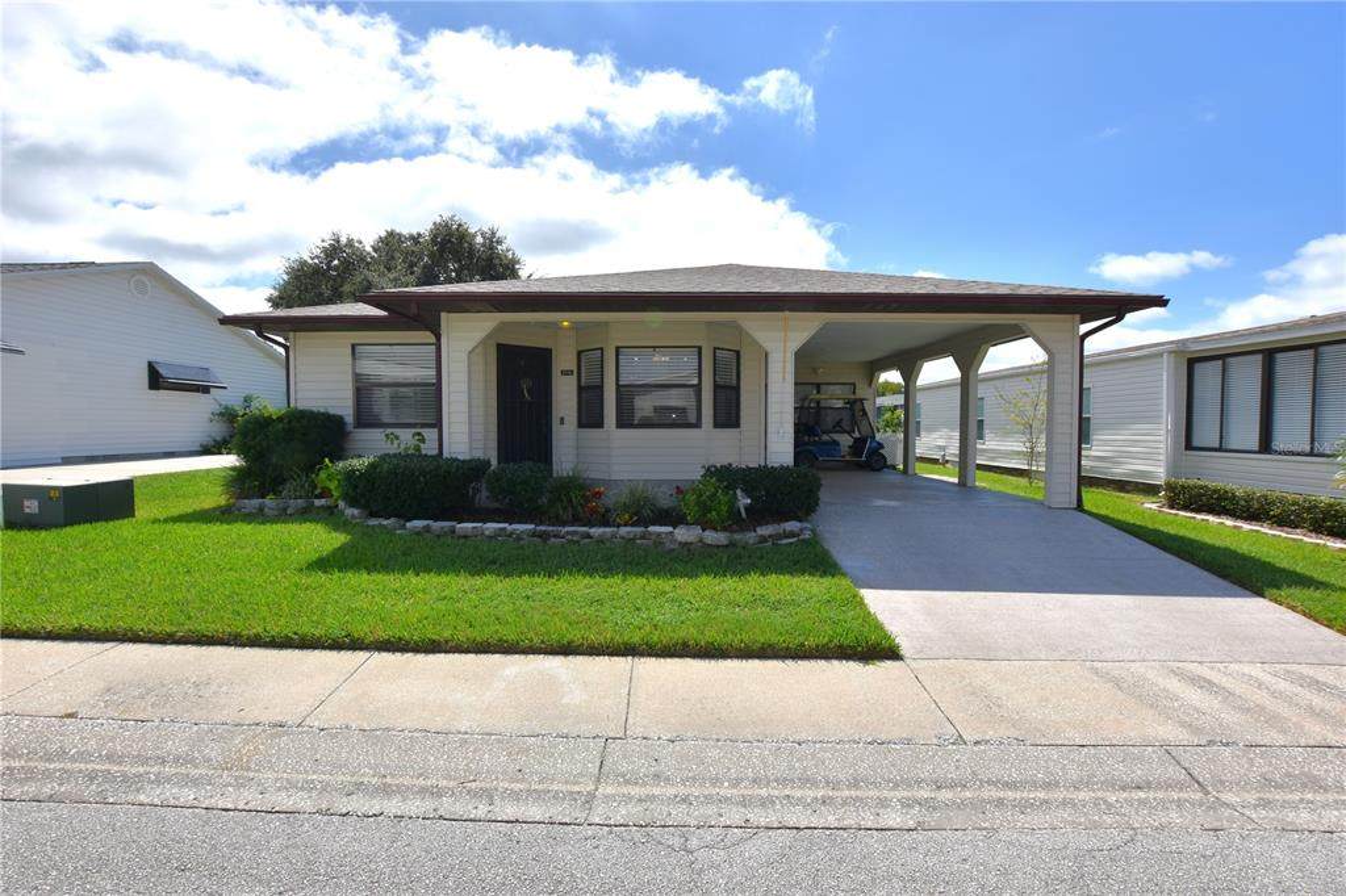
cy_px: 448
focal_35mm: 15
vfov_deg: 77.3
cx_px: 673
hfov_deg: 100.4
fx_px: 561
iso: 100
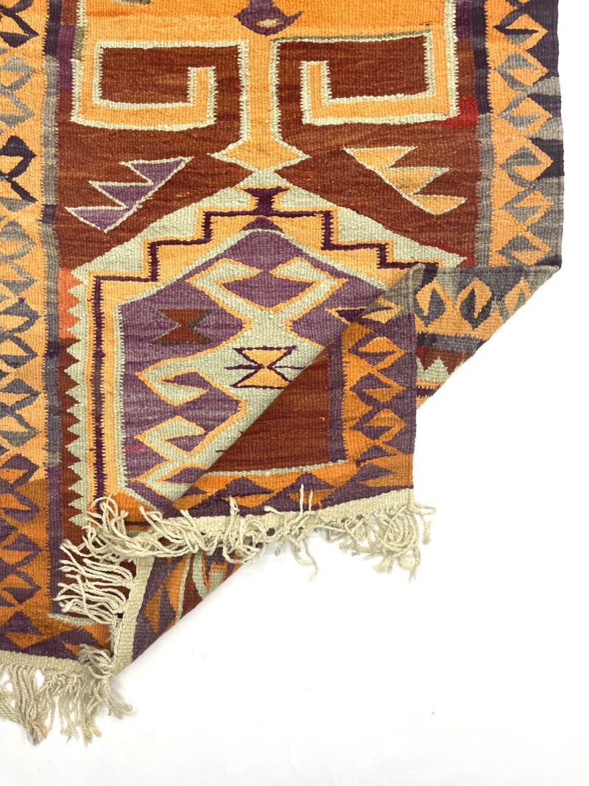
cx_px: 294
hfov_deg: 53.1
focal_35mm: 26
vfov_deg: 67.3
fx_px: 590
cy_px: 393
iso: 80
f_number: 1.6
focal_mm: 4.2
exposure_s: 1/100
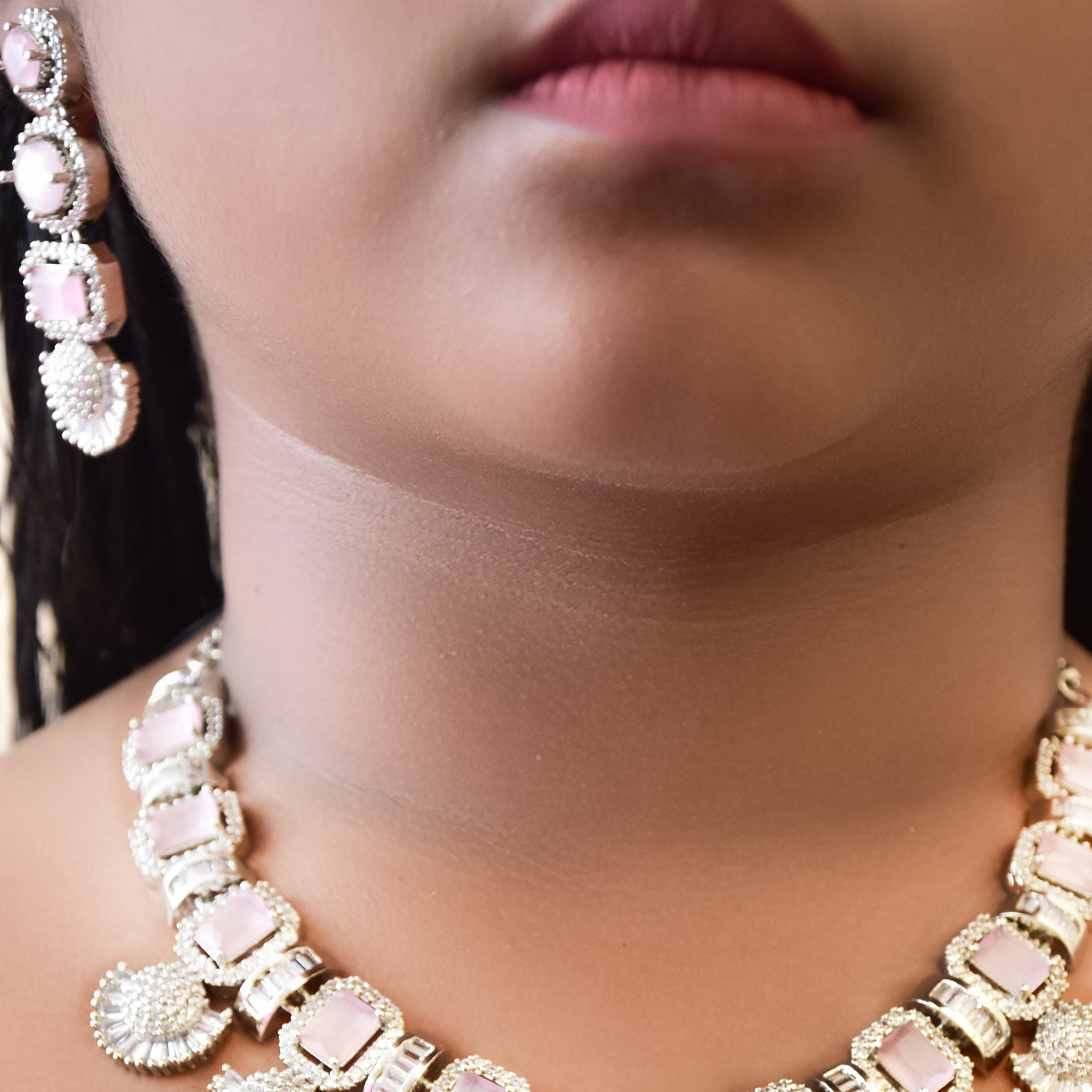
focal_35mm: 153
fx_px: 5461
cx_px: 659
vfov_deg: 11.4
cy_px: 954
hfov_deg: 11.4
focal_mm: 66
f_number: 5.3
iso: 800
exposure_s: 1/125
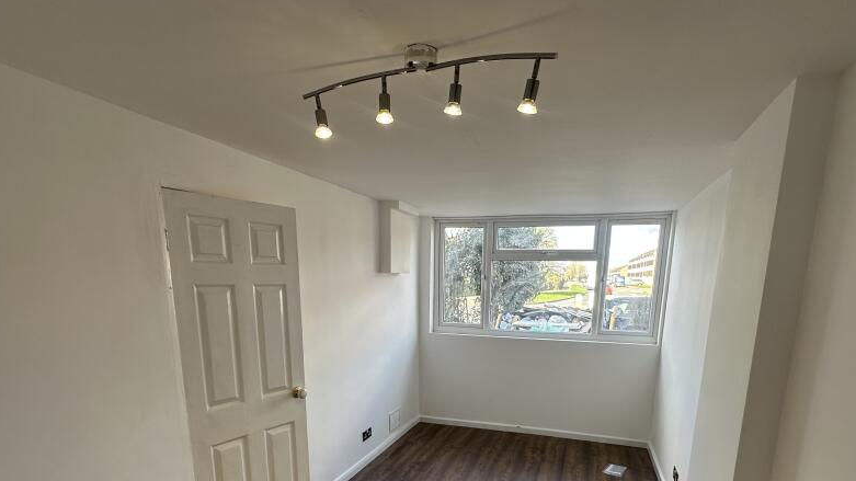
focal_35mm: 20
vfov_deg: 52.7
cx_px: 445
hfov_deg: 86.6
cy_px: 376
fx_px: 454
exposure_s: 1/99
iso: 40
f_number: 2.2
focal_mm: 2.22
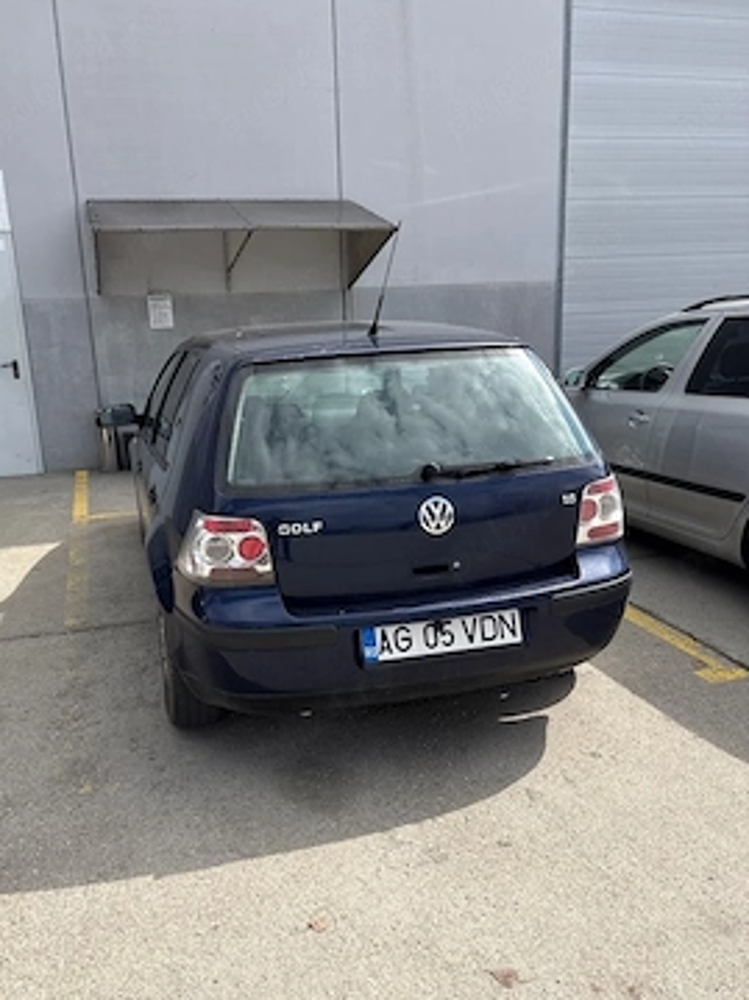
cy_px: 538
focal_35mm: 29
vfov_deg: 61.6
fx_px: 837
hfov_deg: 48.1
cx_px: 334
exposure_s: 1/2865
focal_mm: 5.96
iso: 50
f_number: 1.6
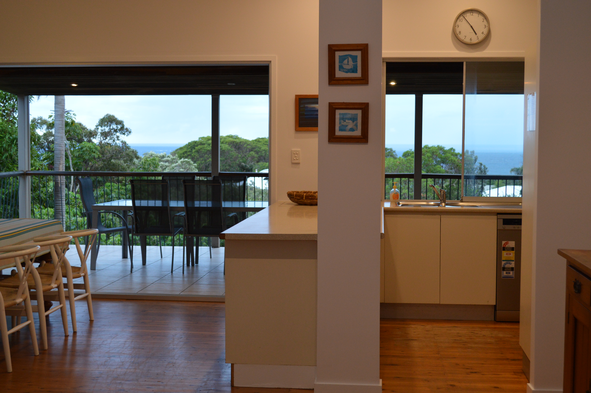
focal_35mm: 48
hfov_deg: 41.1
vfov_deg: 28.0
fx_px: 787
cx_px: 296
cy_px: 196
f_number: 4.8
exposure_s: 1/60
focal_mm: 32
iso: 720
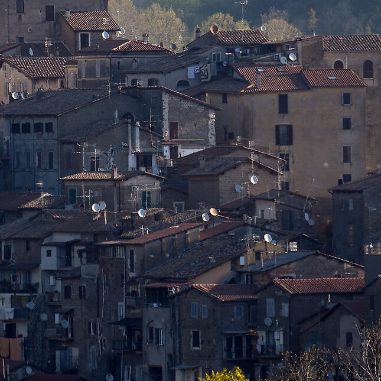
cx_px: 70
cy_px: -50
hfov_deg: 2.6
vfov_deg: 2.6
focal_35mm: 664
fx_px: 8268
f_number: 5.6
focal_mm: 140
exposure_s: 1/500
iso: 200
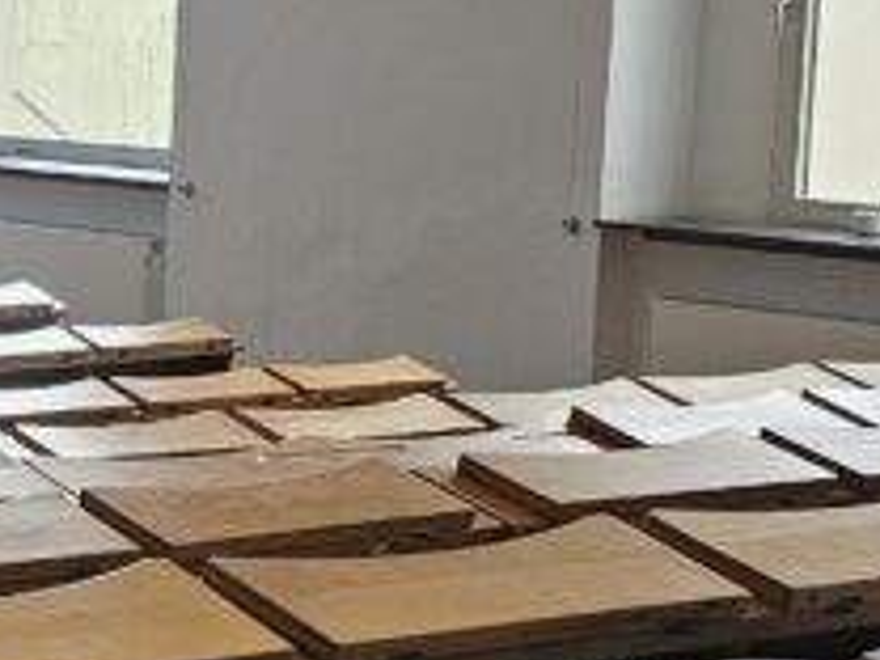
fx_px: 2873
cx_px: -656
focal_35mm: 113
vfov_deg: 13.1
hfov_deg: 15.3
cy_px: 385
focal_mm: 6.3
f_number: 1.7
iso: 320
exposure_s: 1/44
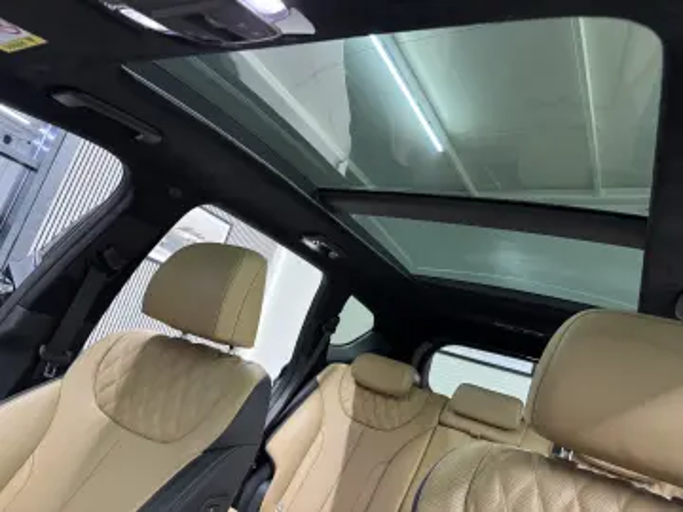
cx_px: 342
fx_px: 474
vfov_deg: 56.8
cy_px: 256
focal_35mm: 24
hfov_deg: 71.6
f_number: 1.78
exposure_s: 1/33
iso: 640
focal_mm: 6.76
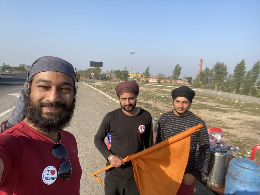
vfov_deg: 58.9
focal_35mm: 23
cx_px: 130
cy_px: 98
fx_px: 173
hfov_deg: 73.9
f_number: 2.2
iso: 25
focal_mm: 2.71
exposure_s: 1/413
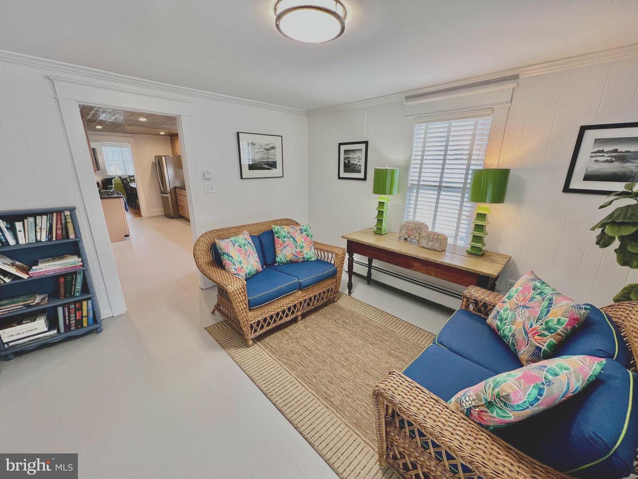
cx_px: 319
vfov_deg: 89.9
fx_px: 240
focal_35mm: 13
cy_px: 240
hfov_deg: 106.2
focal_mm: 1.57
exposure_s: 1/60
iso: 125
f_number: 1.8
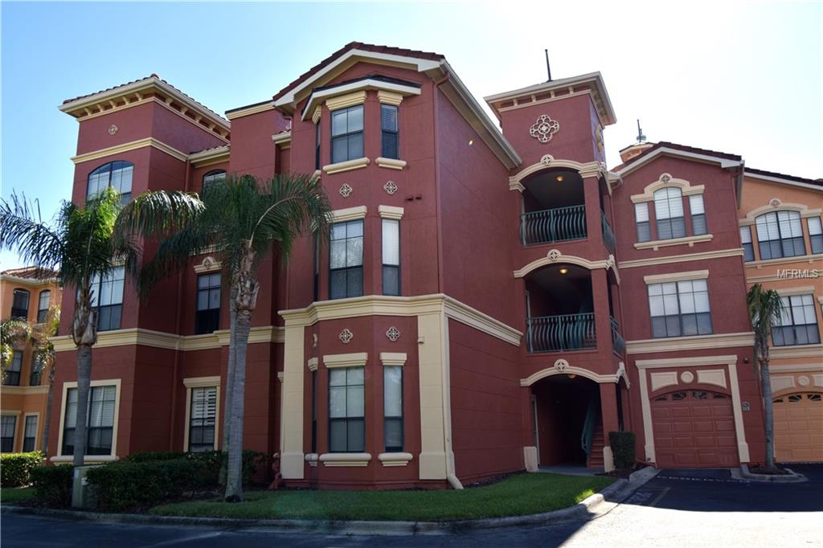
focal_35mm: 30
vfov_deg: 43.6
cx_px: 412
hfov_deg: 61.9
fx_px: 686
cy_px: 274
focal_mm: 20
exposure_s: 1/200
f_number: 7.1
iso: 100
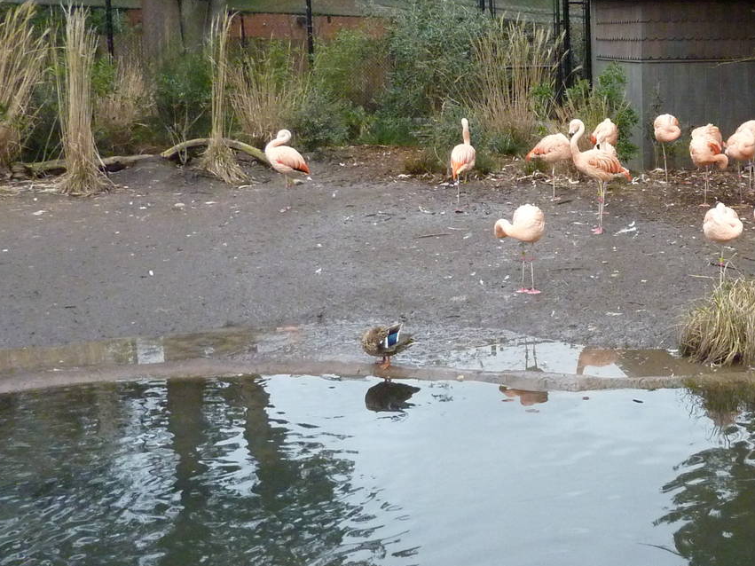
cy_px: 175
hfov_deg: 38.2
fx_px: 1025
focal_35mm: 47
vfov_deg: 30.6
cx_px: 653
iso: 400
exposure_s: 1/320
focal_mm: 4.1
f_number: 3.3
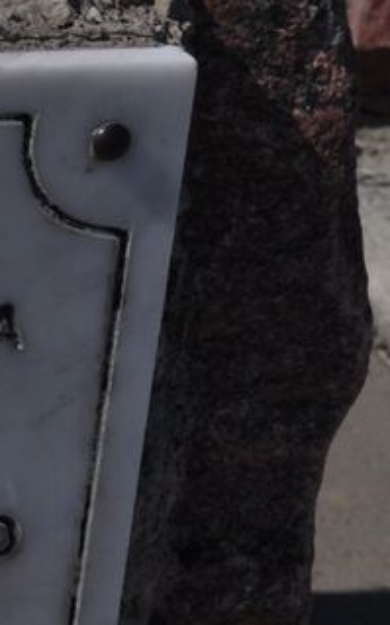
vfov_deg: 8.5
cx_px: -858
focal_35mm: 245
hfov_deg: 5.0
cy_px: 513
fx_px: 4172
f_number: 10
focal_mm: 40
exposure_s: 1/800
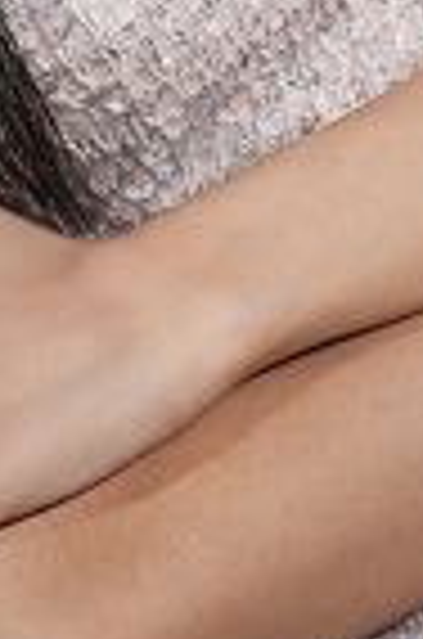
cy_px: -1120
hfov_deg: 1.4
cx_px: -180
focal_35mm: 983
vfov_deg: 2.1
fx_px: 17409
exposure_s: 1/80
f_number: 2.8
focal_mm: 155
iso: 800
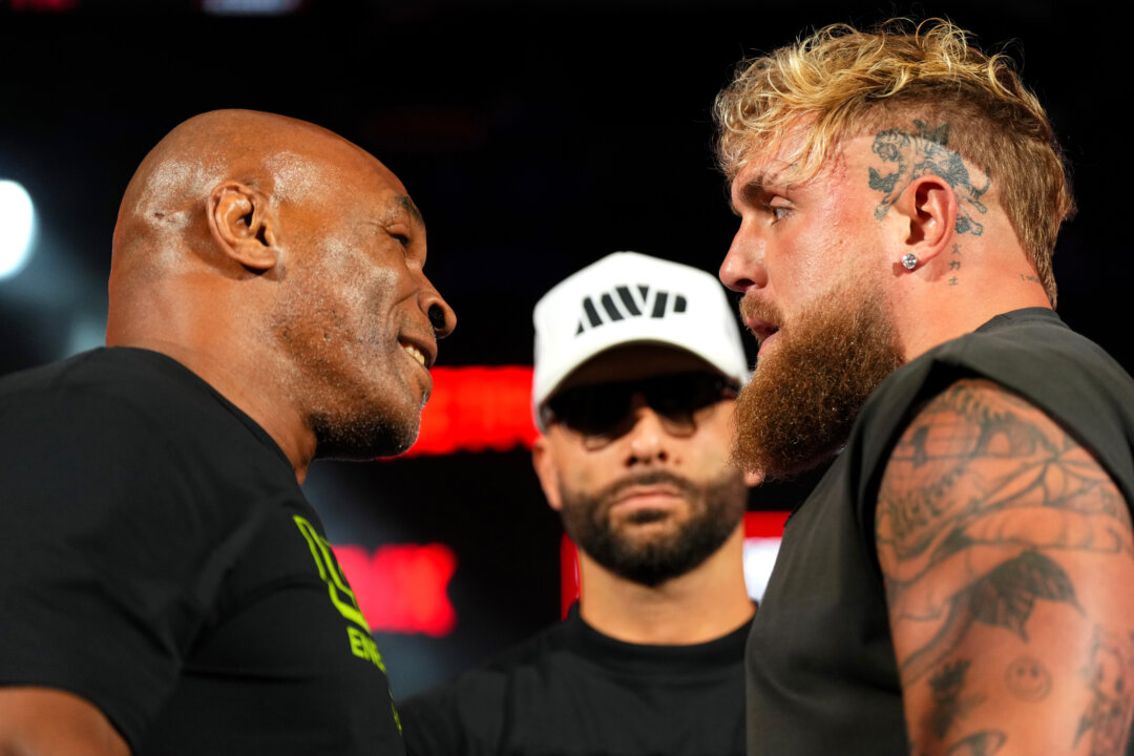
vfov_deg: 9.8
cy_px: 378
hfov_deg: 14.7
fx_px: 4410
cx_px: 567
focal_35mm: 140
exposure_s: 1/500
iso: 1600
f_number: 2.8
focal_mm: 140
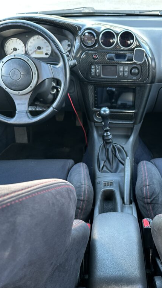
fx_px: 267
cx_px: 106
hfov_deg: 33.4
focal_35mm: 35
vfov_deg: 56.6
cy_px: 144
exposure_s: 1/73
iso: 250
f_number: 1.78
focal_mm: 6.86
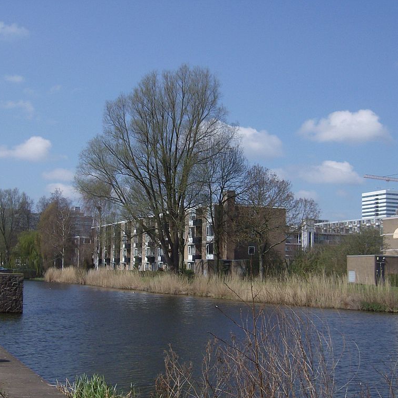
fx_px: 715
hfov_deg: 30.9
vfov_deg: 31.1
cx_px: 147
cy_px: 199
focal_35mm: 55
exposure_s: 1/828
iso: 100
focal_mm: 7.7
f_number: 5.1
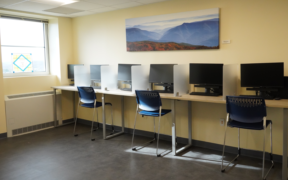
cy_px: 84
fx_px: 259
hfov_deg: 58.1
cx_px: 146
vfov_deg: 38.3
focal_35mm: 33
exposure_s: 1/800
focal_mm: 32
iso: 10000
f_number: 8
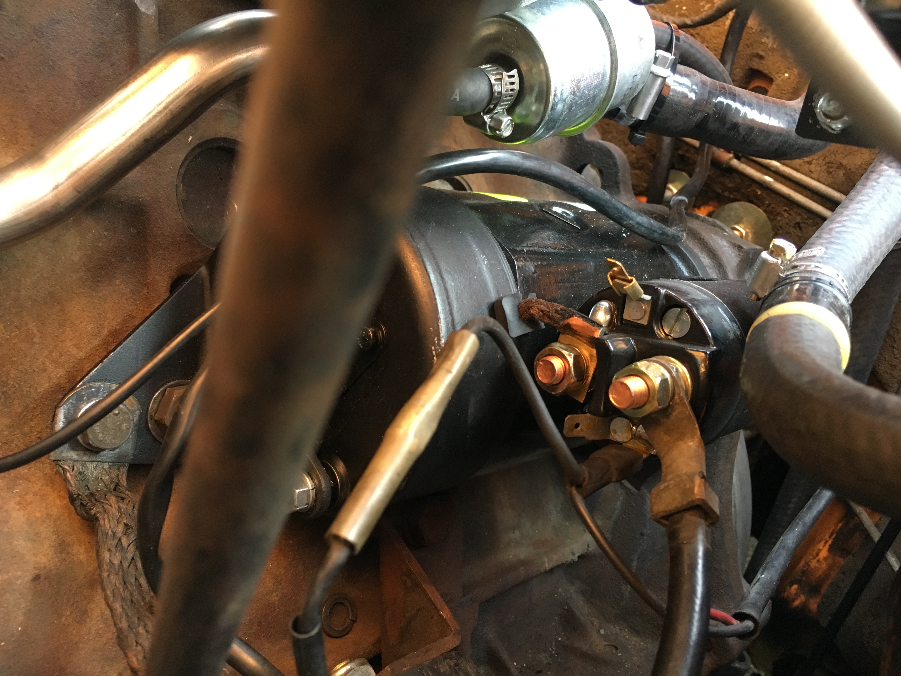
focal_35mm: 29
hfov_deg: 61.7
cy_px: 338
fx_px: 755
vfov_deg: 48.2
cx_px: 450
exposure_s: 1/30
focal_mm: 4.15
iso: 160
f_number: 2.2
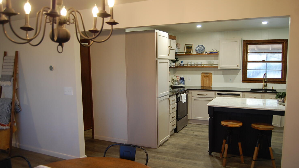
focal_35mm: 29
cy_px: 83
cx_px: 149
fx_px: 230
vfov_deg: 40.2
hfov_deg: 66.1
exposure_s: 1/30
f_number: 3.5
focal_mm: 18
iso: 450
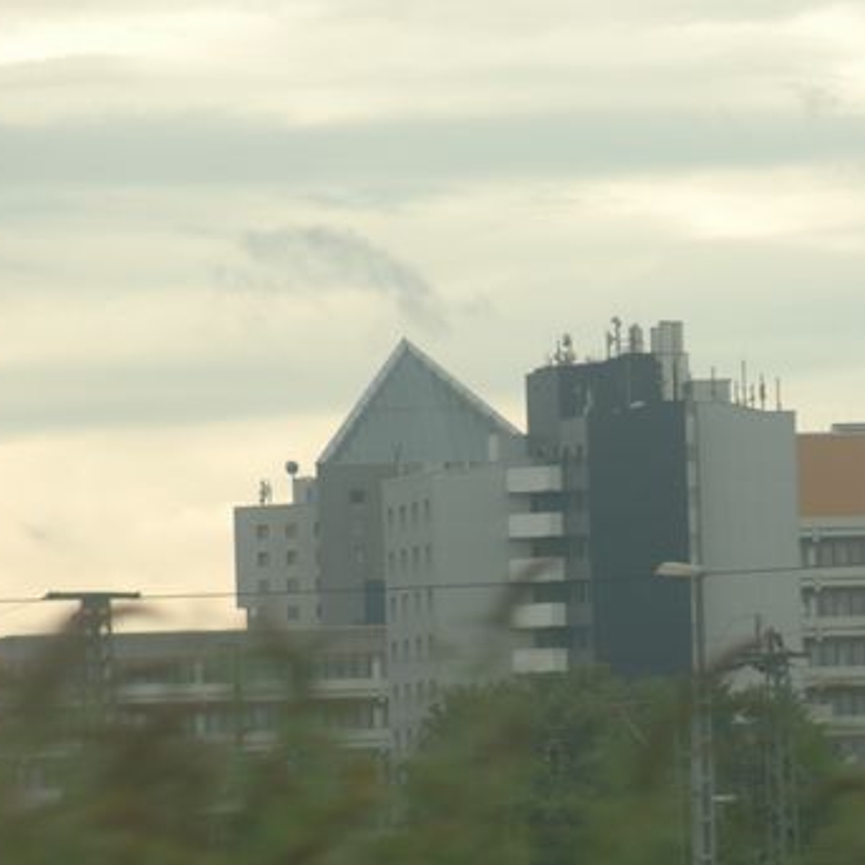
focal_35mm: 475
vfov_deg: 3.7
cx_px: 570
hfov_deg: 3.7
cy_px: 513
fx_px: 13429
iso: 400
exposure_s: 1/250
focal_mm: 200
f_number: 7.1
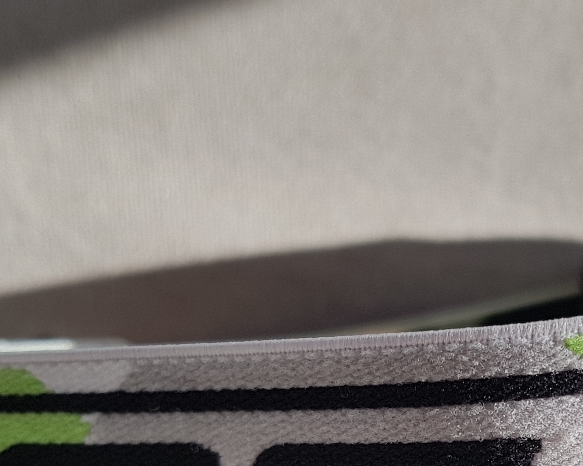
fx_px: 1156
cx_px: 528
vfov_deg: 21.8
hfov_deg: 27.3
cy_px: 486
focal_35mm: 67
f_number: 1.7
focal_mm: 4.2
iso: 40
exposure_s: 1/636
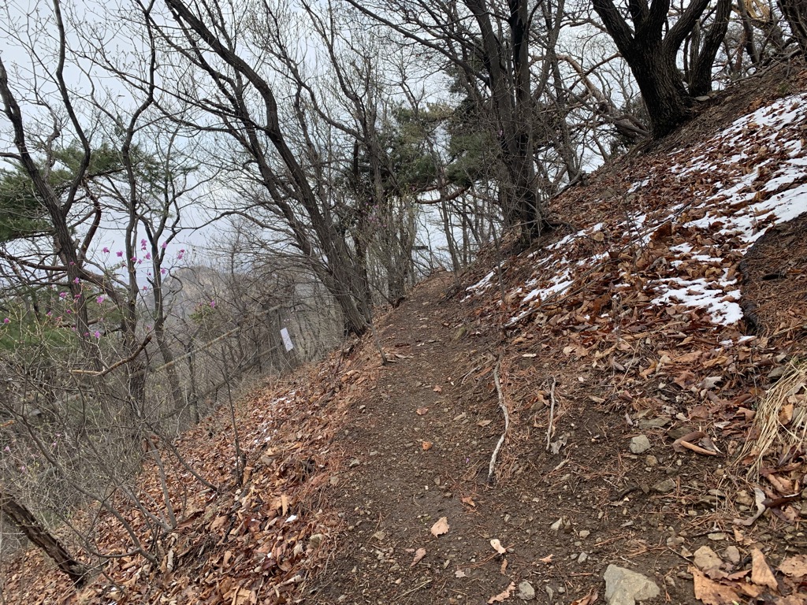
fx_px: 606
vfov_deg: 53.1
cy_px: 302
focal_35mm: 26
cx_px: 404
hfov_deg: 67.3
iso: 25
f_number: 1.8
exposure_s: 1/783
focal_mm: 4.25
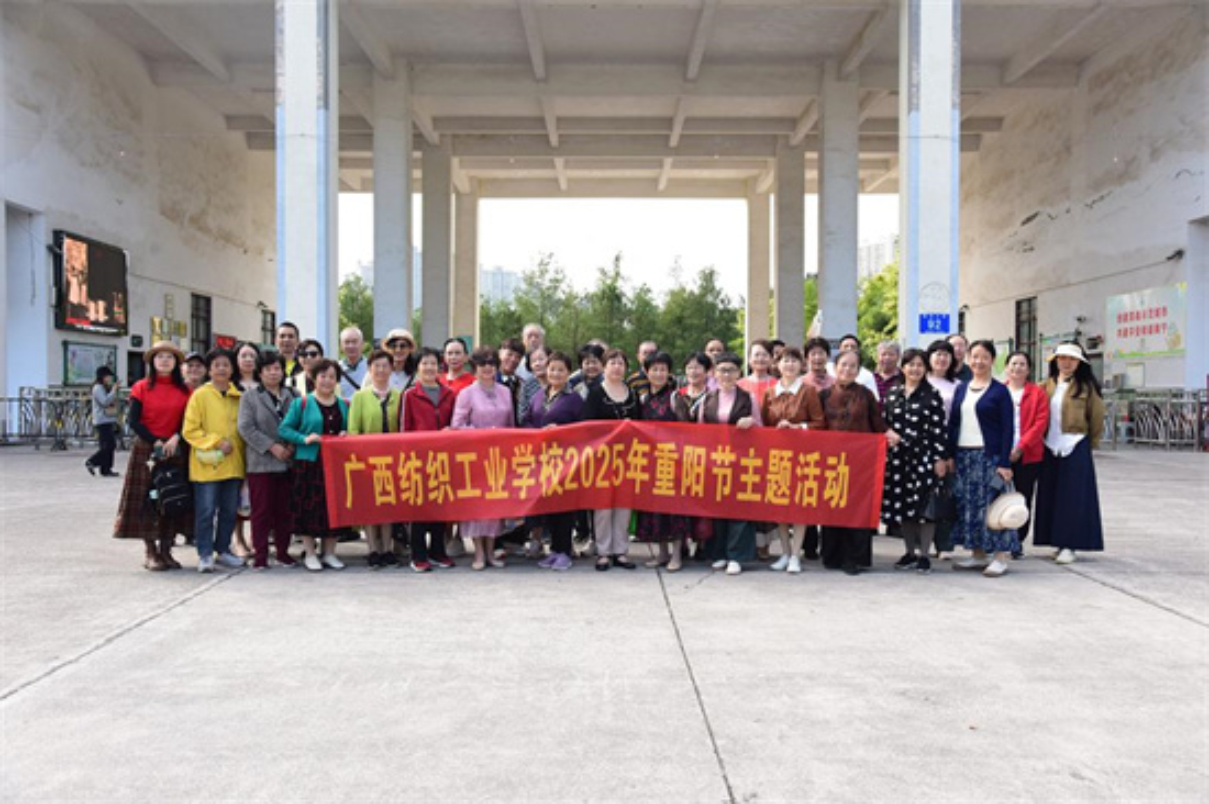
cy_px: 402
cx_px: 604
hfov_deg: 55.8
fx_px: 1141
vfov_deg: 38.8
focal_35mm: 34
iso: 800
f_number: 5.6
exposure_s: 1/500
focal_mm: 34
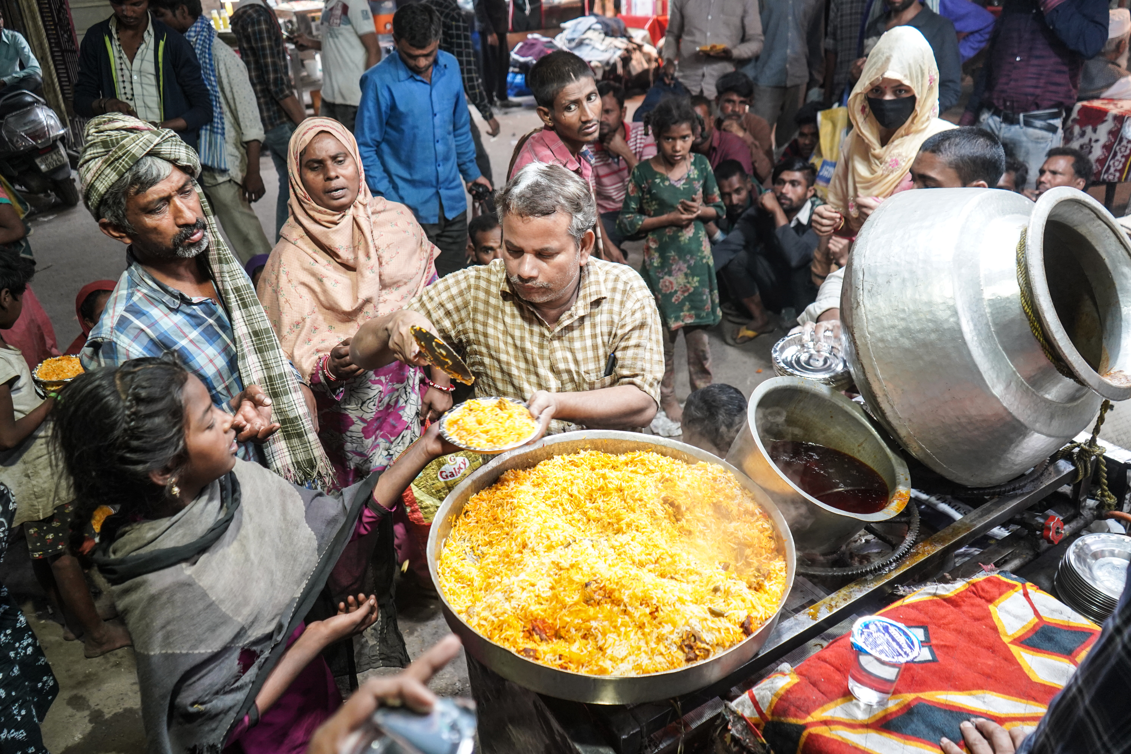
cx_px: 566
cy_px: 377
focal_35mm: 28
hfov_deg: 65.5
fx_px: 880
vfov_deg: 46.4
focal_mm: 28
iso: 2000
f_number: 4
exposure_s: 1/160
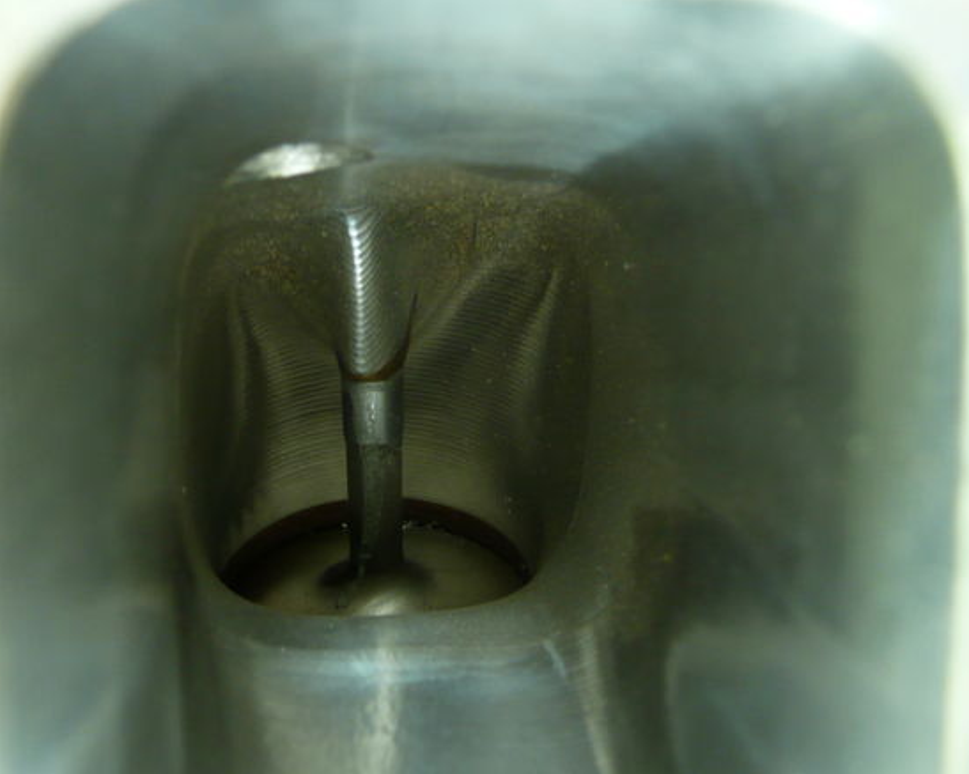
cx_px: 423
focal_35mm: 32
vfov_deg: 45.7
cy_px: 422
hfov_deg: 55.5
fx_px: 917
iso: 200
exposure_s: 1/8
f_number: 3.3
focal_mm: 4.6
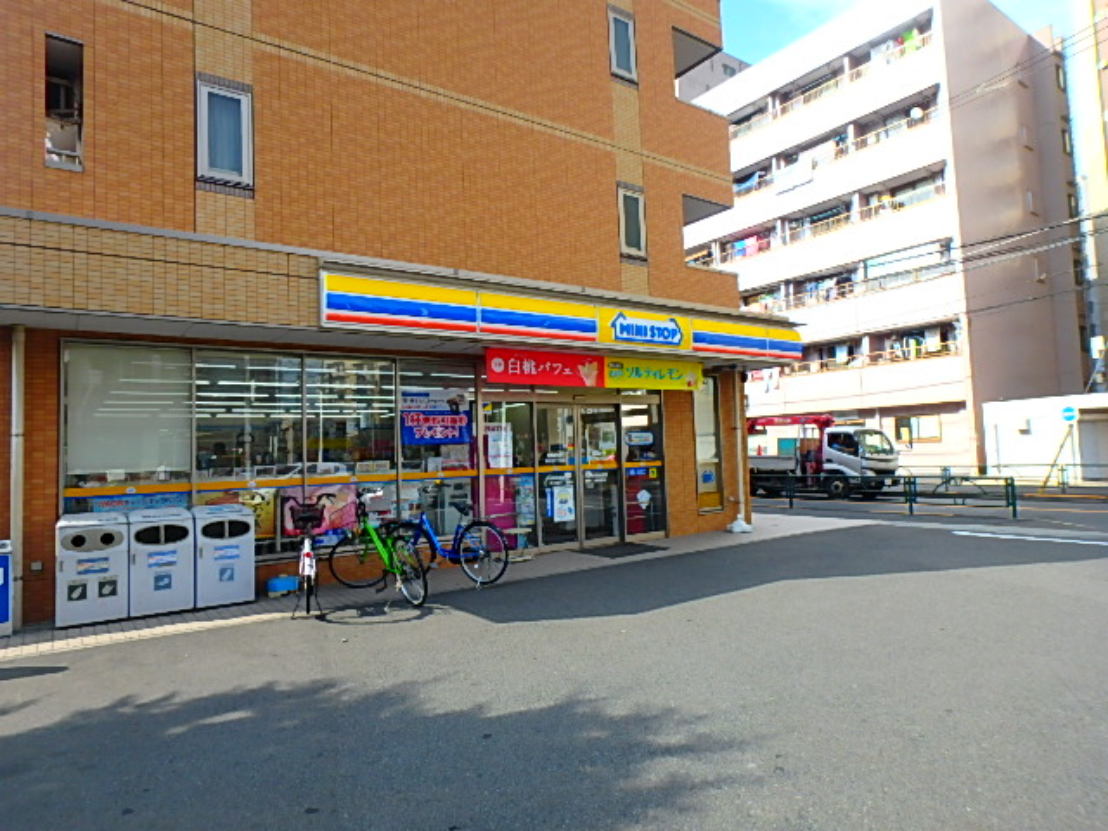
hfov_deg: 79.0
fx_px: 672
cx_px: 554
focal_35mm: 21
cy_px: 416
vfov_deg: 63.4
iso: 125
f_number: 3.5
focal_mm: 3.7
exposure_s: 1/500
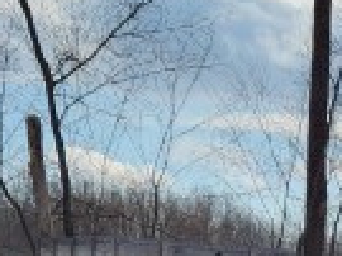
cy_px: 651
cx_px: 479
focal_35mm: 175
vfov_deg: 7.8
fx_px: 1727
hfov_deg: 11.0
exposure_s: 1/2905
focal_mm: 5.4
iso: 20
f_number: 1.8
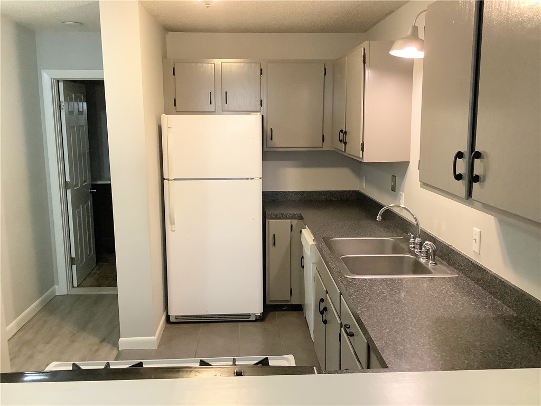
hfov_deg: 58.4
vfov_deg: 45.4
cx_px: 270
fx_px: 484
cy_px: 203
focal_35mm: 31
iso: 320
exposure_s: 1/60
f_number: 2.4
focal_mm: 3.3
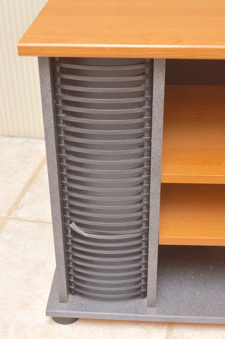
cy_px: 170
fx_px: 537
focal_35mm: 57
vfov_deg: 35.1
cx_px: 112
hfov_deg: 23.7
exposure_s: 1/160
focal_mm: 38
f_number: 8
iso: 800
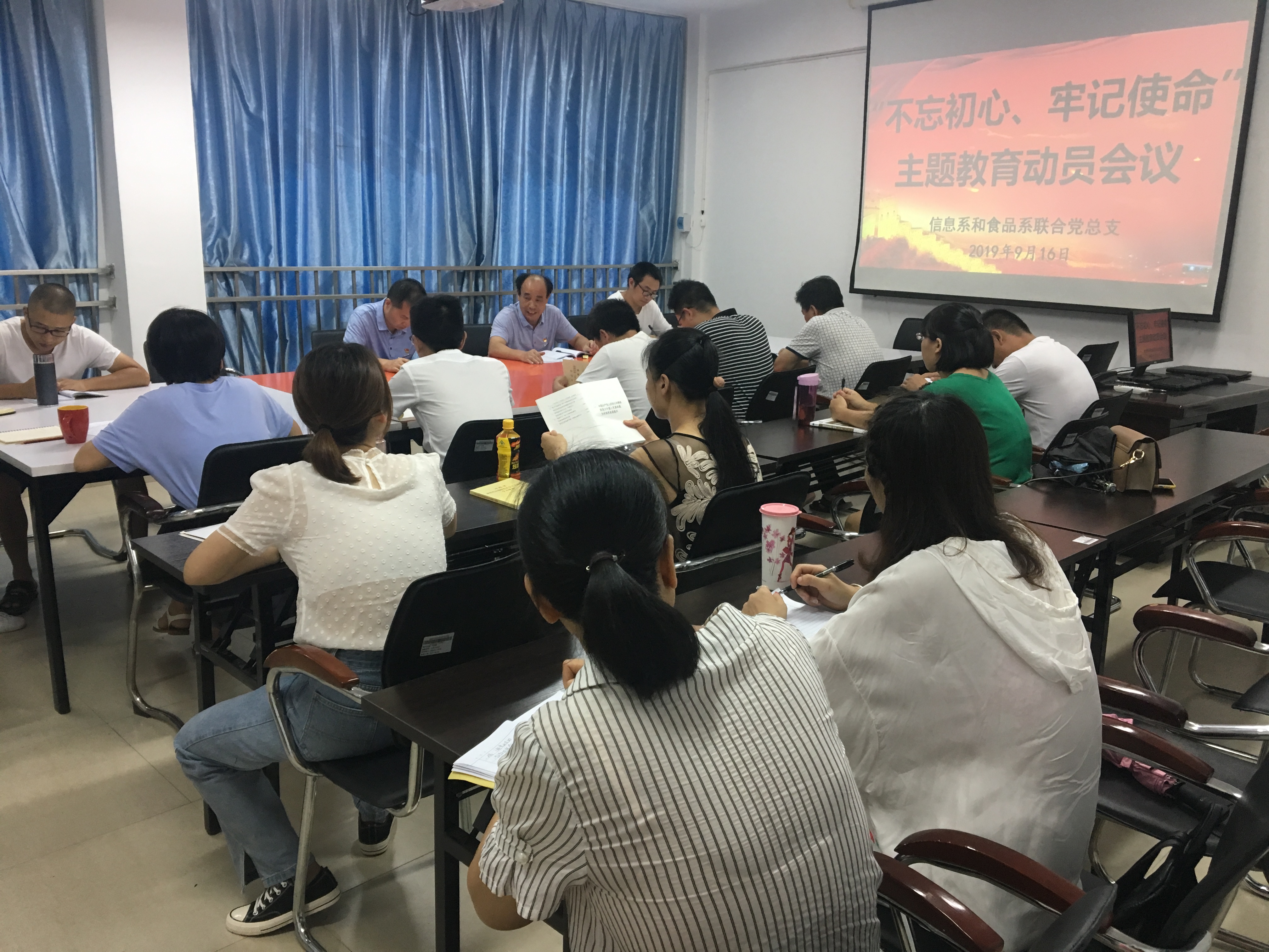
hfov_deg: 61.7
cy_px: 476
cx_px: 634
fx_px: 1063
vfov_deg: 48.2
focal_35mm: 29
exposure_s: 1/33
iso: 125
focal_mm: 4.15
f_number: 2.2
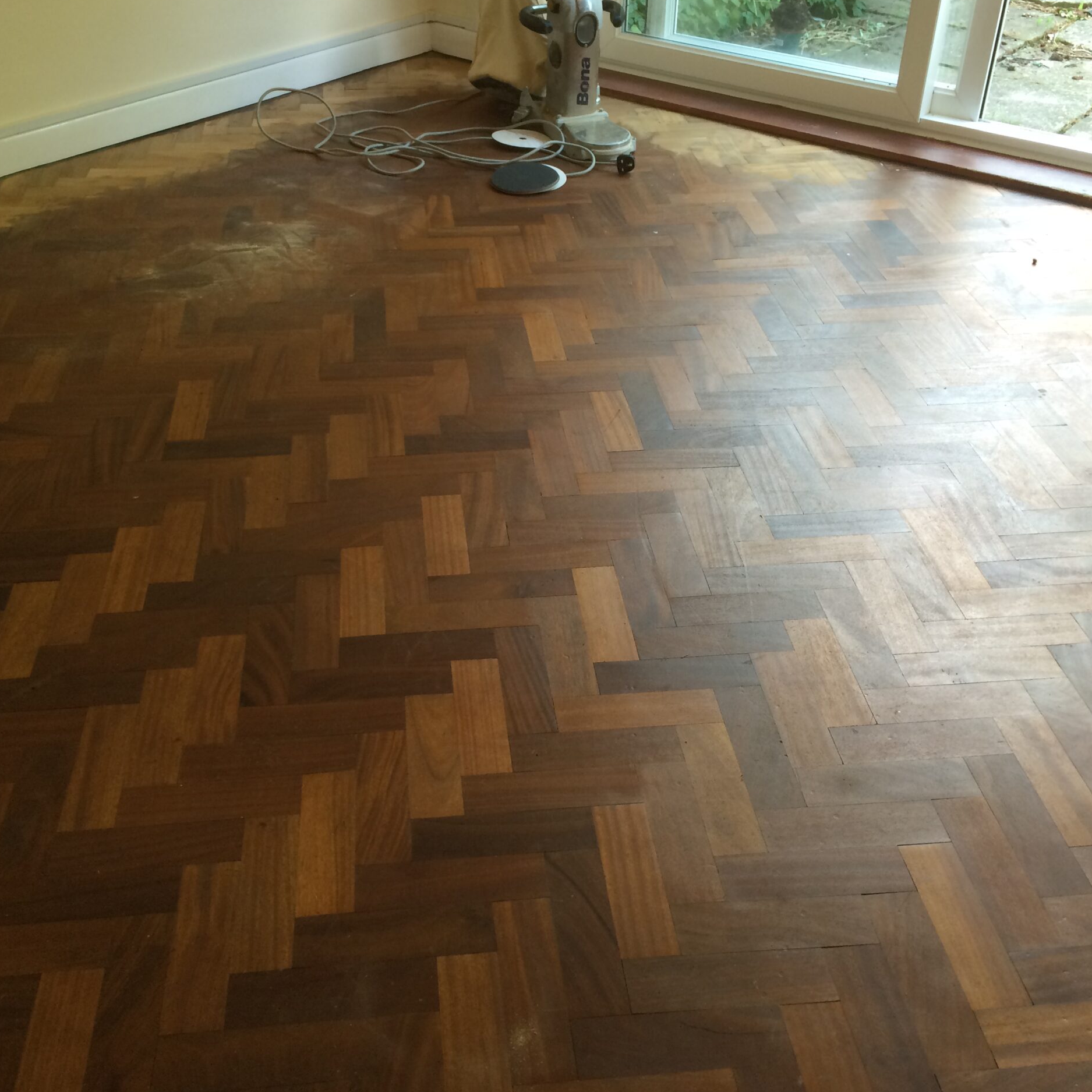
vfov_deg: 47.2
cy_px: 542
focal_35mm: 35
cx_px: 507
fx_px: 1249
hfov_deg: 47.2
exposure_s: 1/33
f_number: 2.2
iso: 50
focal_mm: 4.15
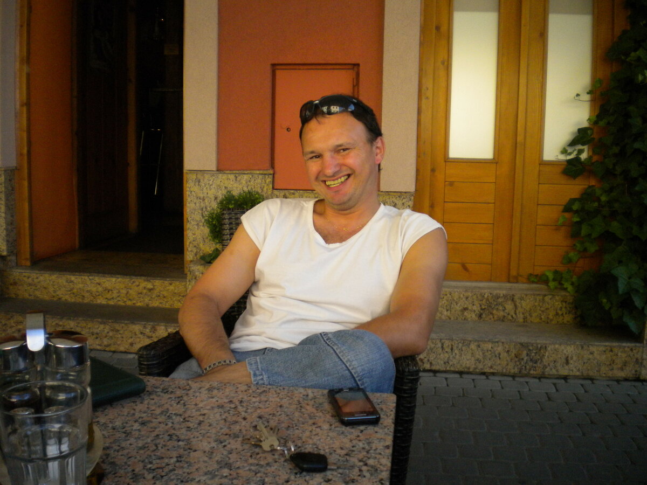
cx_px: 324
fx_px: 654
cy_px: 242
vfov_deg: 40.7
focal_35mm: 35
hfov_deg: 52.6
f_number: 3.1
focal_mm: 6.3
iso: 370
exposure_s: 1/593
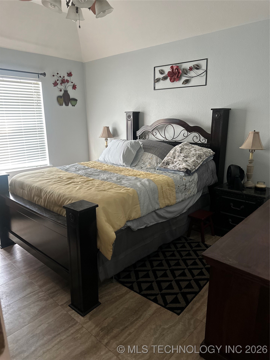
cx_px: 135
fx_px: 250
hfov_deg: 56.8
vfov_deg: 71.6
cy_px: 180
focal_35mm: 24
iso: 500
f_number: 1.78
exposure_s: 1/60
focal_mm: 6.86
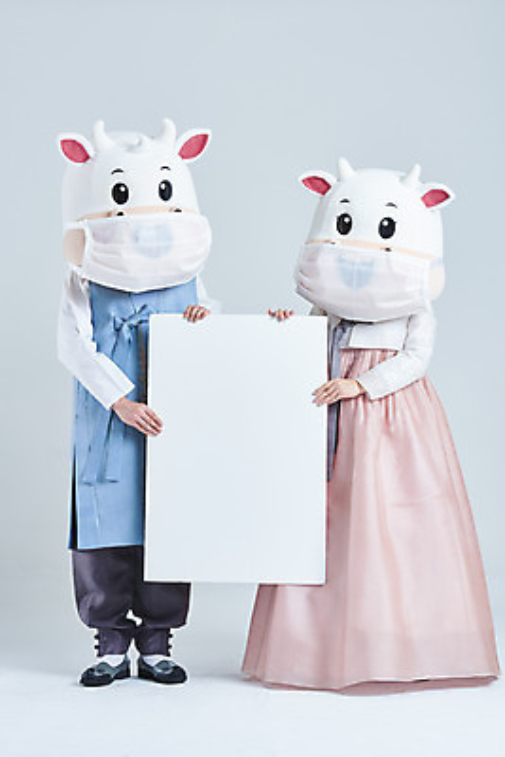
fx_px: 1472
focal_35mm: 70
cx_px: 252
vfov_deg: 28.8
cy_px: 378
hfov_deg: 19.5
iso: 100
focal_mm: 70
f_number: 14
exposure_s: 1/125
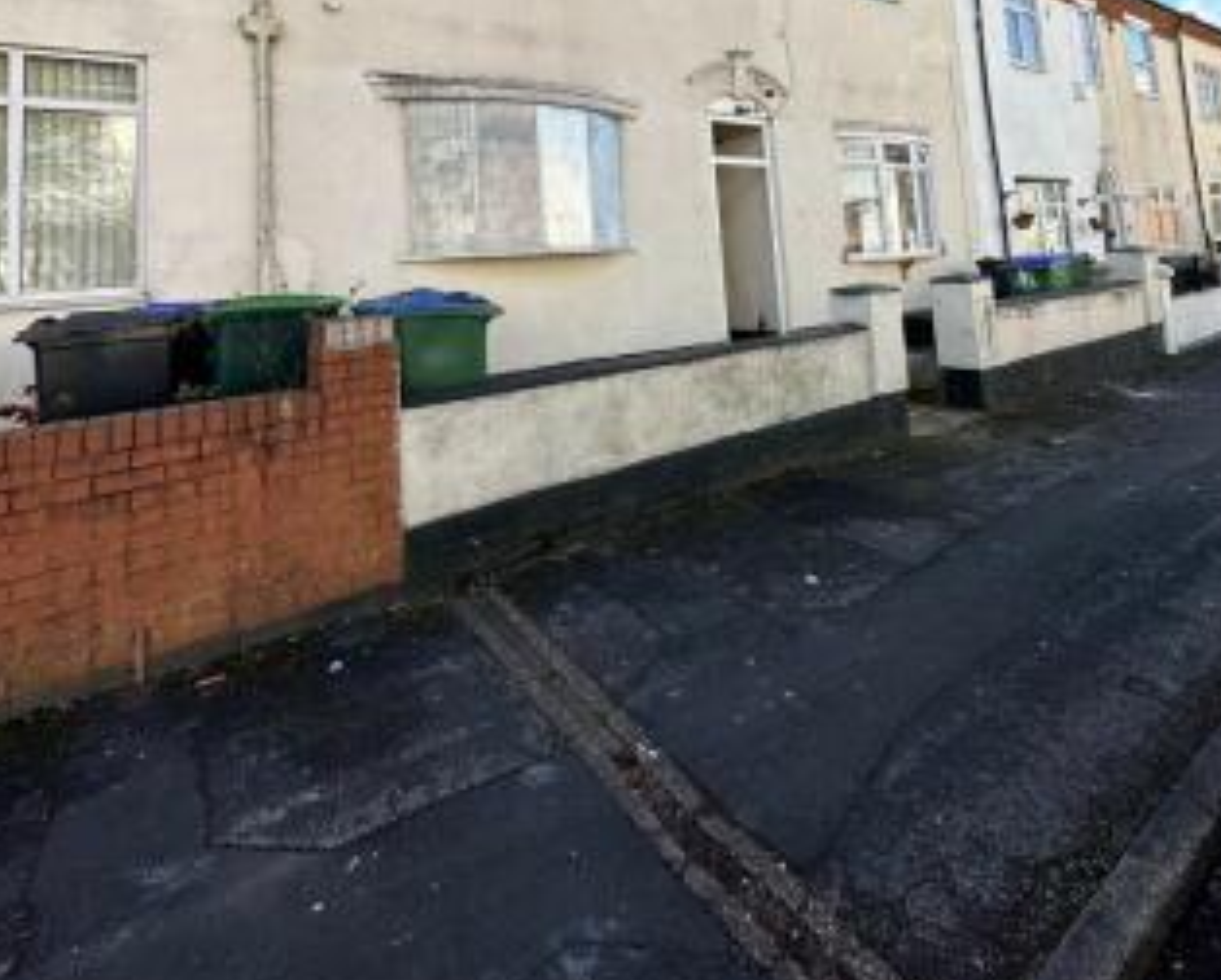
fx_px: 687
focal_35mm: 19
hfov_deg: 83.2
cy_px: 208
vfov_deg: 65.1
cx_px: 614
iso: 40
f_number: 2.2
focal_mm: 2.22
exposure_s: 1/807
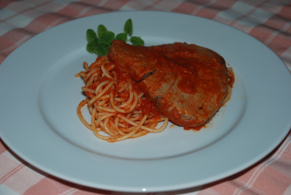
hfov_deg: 28.0
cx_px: 146
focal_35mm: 72
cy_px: 98
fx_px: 583
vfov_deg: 19.0
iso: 200
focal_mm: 48
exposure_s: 1/60
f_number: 4.8
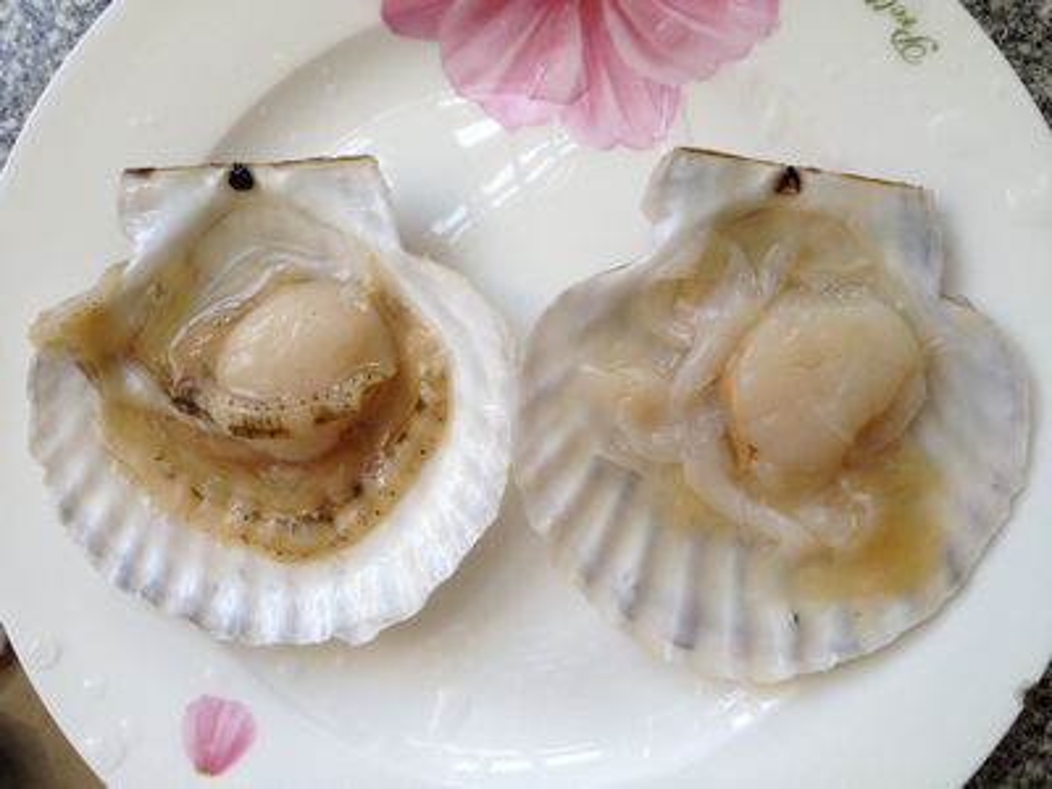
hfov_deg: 52.6
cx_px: 526
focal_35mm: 35
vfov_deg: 40.7
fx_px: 1064
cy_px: 394
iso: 80
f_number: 2.4
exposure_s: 1/120
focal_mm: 4.28
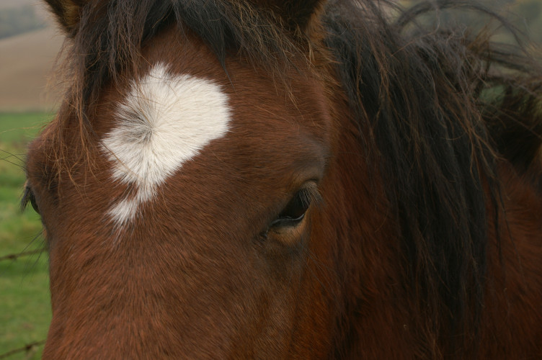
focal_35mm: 60
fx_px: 903
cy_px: 180
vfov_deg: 22.6
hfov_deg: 33.4
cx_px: 271
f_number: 7.1
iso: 100
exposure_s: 1/100
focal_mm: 40
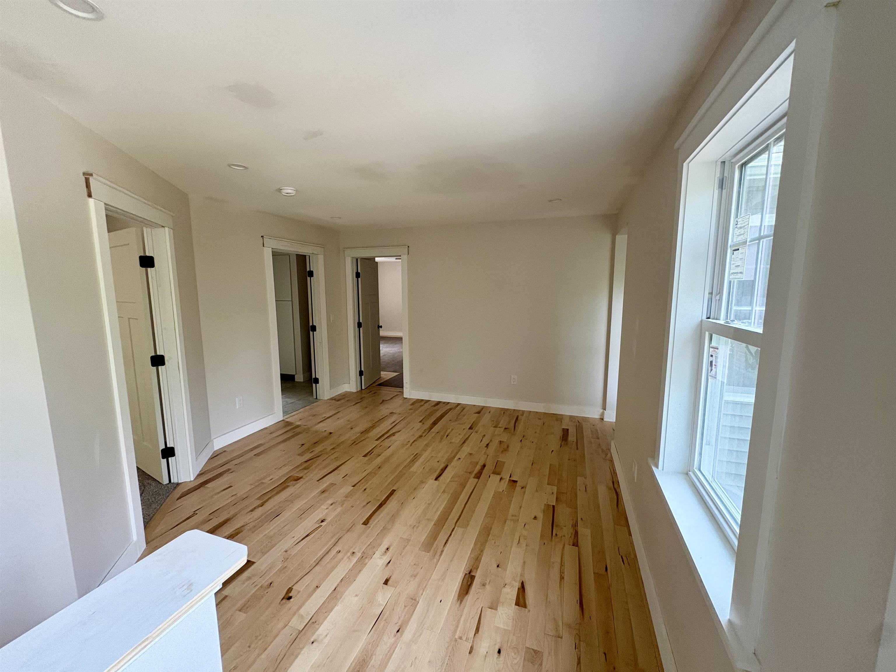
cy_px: 336
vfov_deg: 85.7
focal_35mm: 14
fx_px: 362
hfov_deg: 102.1
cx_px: 448
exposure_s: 1/99
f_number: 2.2
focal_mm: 2.22
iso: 250
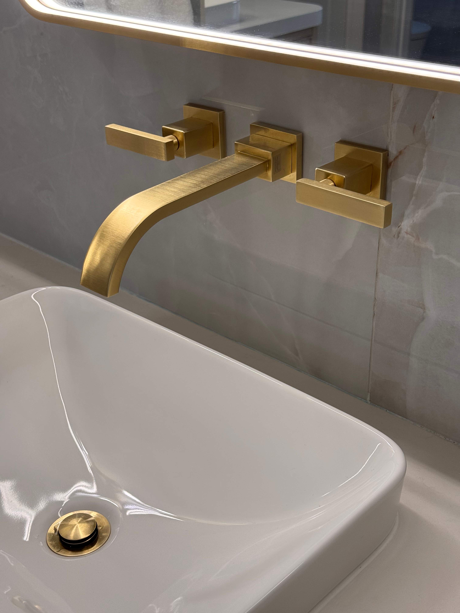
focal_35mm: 48
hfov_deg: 30.3
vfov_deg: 39.7
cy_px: 306
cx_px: 230
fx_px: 850
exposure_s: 1/159
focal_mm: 6.76
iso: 100
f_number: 1.78
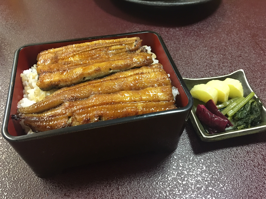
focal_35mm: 29
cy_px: 100
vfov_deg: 48.2
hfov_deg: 61.7
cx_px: 133
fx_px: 223
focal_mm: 4.15
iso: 200
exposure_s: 1/15
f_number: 2.2
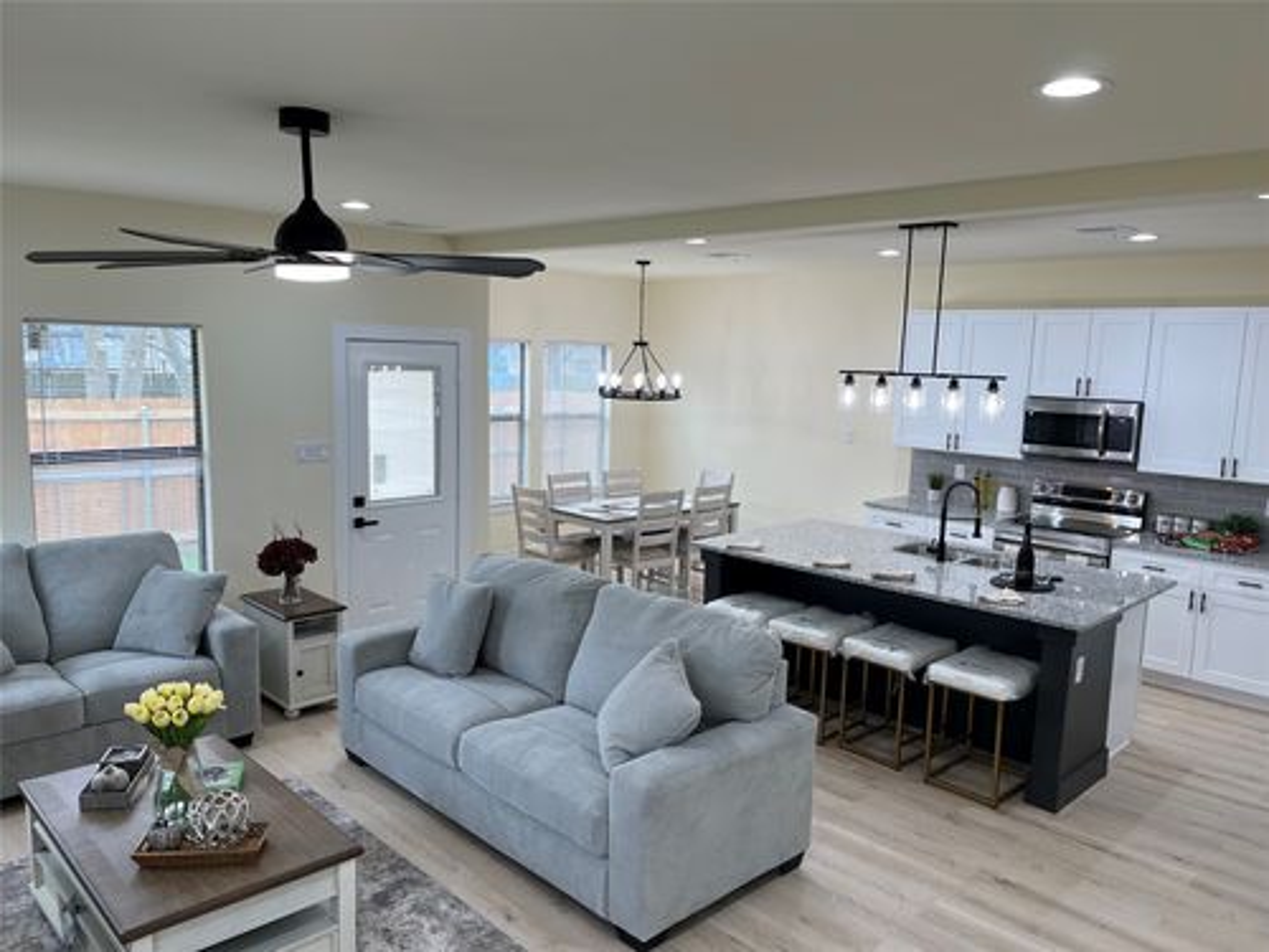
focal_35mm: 26
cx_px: 634
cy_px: 476
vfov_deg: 53.1
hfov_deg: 67.3
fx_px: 953
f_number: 1.6
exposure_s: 1/120
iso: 40
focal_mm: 5.1
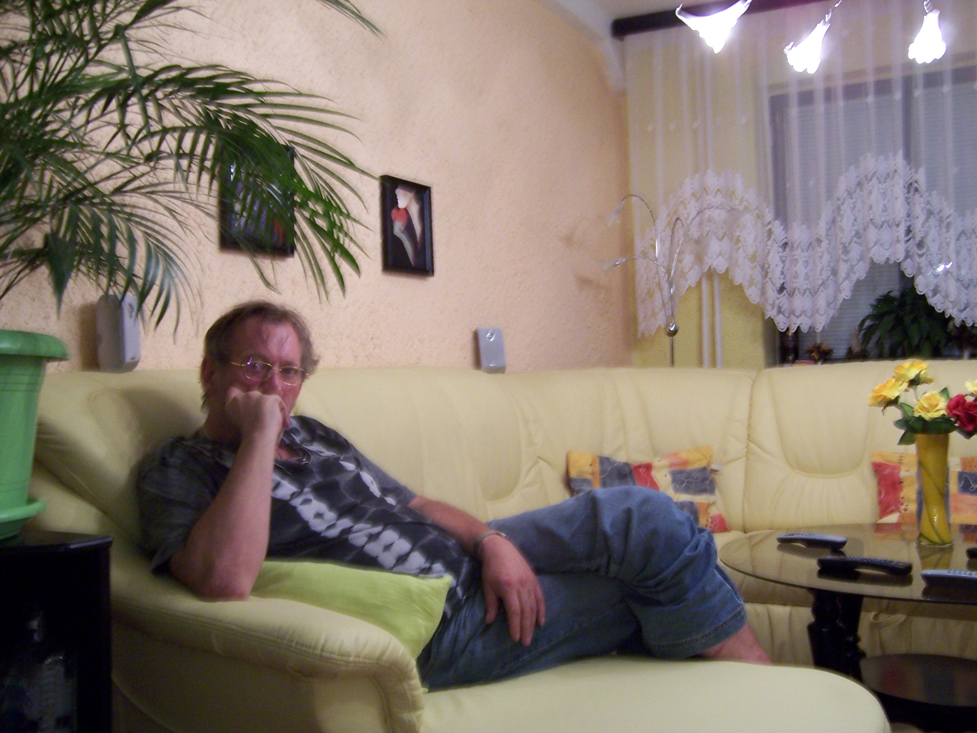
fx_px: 931
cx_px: 488
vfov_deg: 42.9
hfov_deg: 55.4
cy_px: 366
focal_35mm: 33
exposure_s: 1/8
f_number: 3.4
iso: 140
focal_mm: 5.5
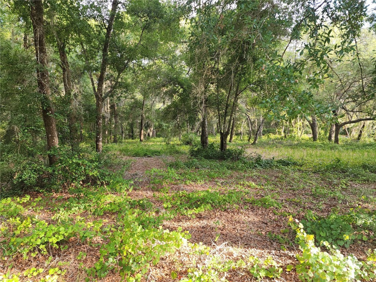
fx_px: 250
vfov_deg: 58.9
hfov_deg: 73.9
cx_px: 188
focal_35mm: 23
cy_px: 141
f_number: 1.8
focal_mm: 6.4
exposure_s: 1/60
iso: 20
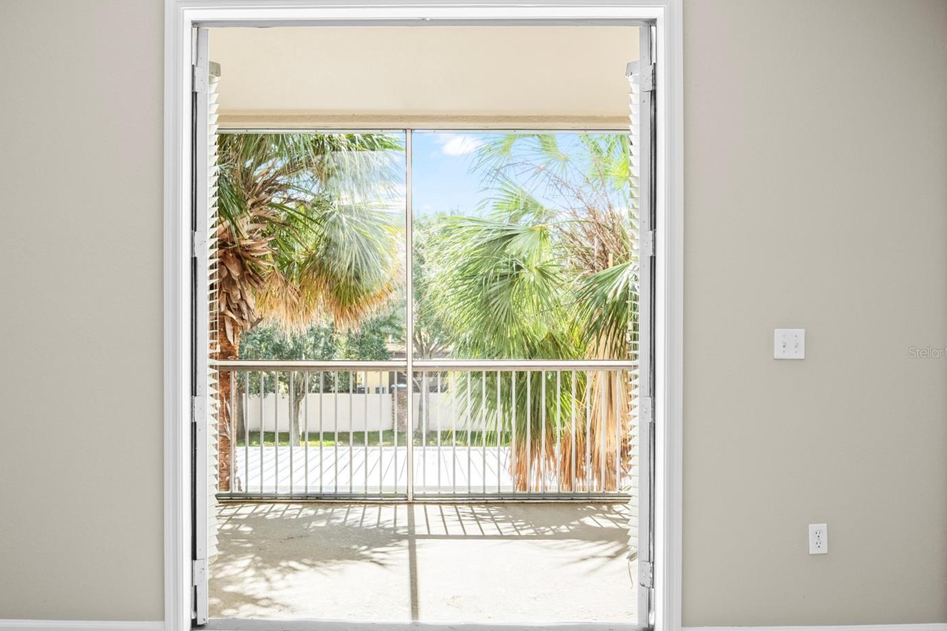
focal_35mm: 21
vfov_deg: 59.3
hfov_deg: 80.9
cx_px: 418
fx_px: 552
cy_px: 352
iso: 200
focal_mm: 12
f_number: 8
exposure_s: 1/2.5
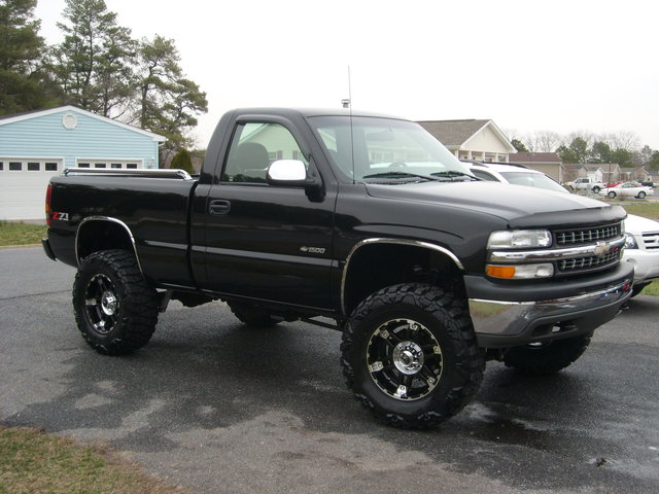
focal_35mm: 44
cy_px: 247
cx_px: 330
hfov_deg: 42.9
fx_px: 838
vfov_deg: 32.9
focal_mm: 7.43
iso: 50
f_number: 3.1
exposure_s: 1/135
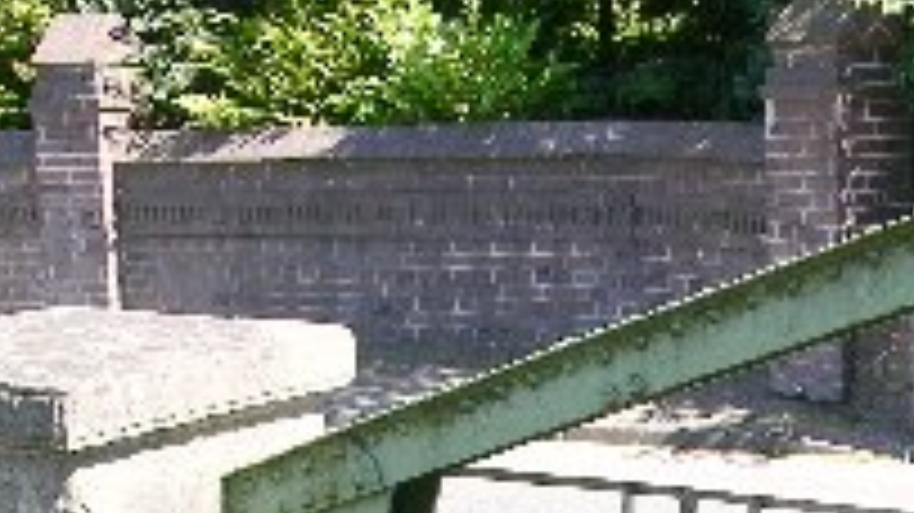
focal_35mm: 110
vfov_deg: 10.5
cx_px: 556
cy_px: 814
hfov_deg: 19.4
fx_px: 2665
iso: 50
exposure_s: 1/62.9
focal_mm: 8.9
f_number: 5.6
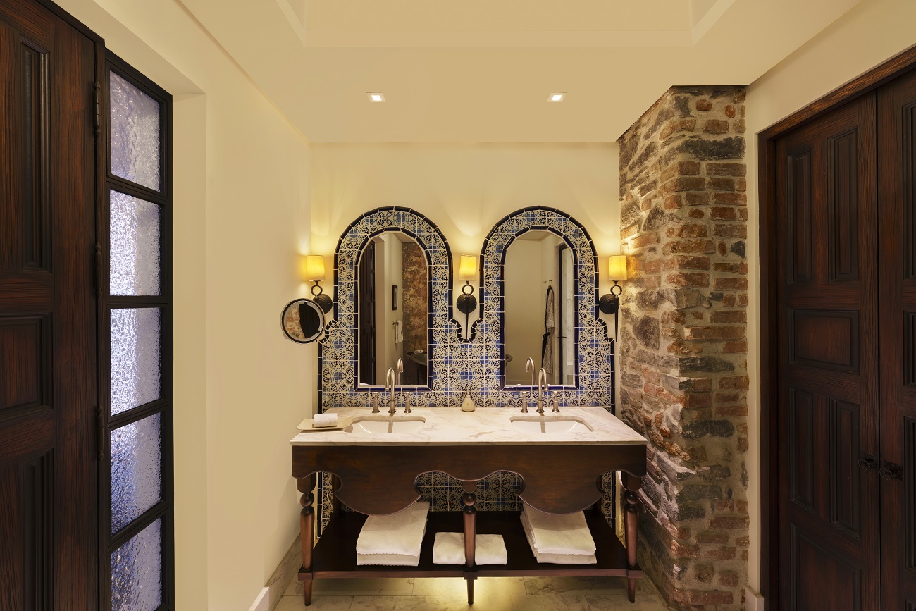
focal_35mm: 14
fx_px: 356
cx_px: 458
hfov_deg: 104.2
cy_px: 306
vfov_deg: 81.2
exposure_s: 1
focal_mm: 14
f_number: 11
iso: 100
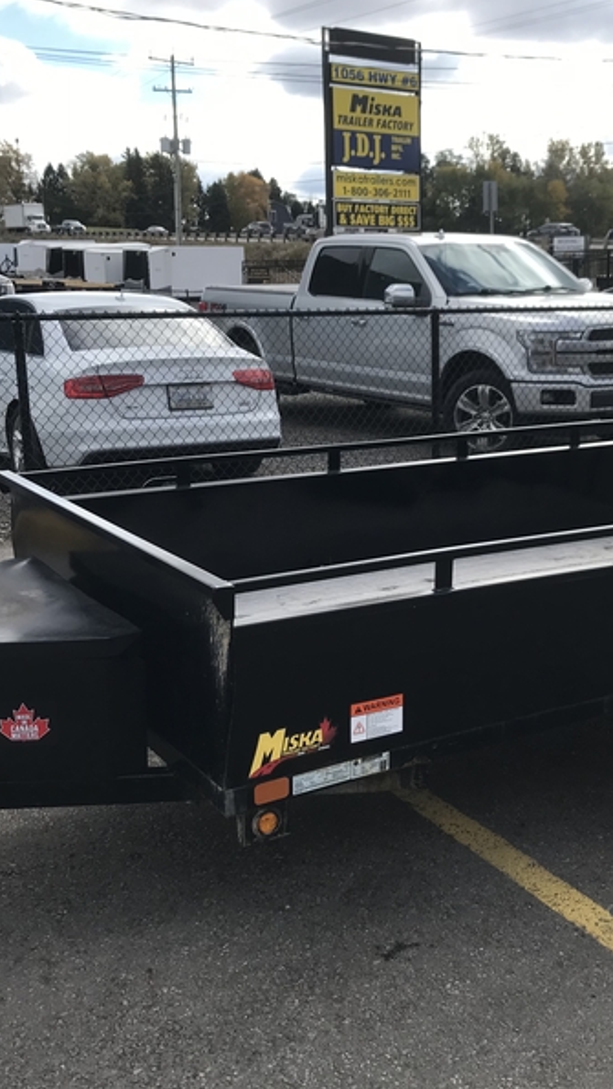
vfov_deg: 49.4
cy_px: 544
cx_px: 423
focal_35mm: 41
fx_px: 1184
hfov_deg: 28.8
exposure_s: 1/1389
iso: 20
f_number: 1.8
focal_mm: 3.99
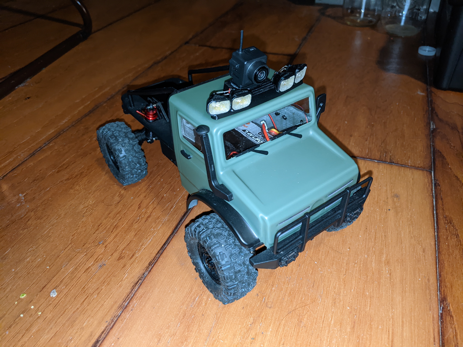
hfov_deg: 65.3
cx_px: 232
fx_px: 361
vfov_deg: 51.4
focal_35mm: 27
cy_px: 174
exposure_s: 1/24
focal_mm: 4.44
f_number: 1.8
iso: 338
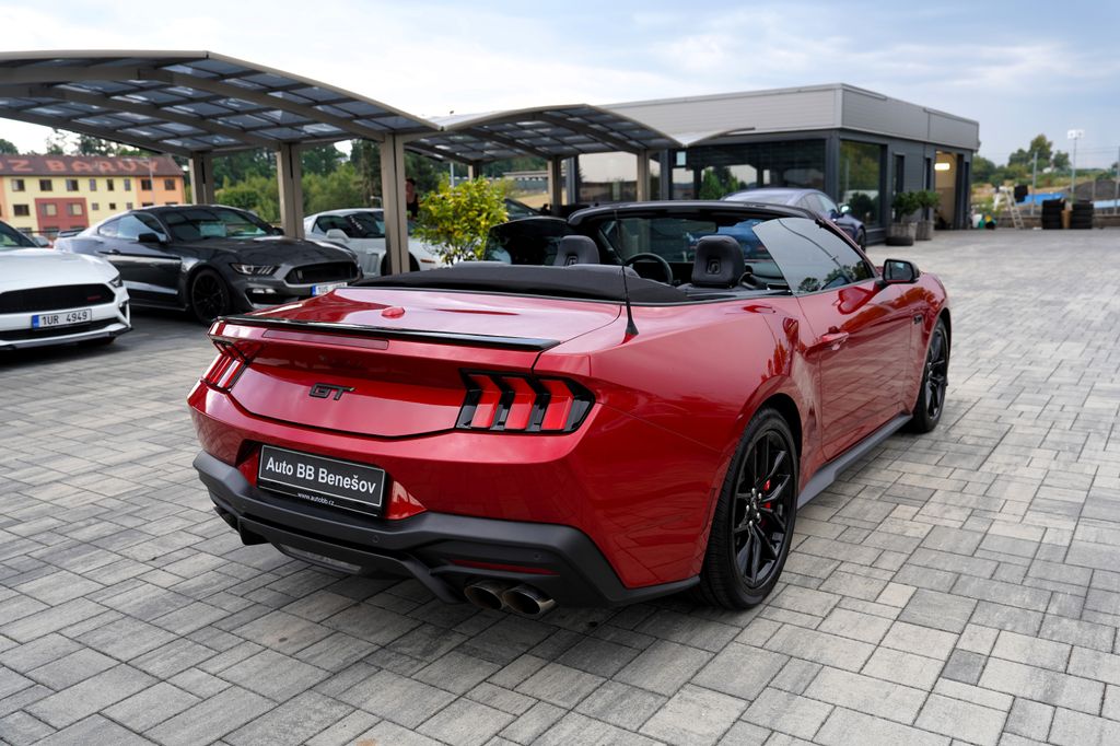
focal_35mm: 30
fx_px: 933
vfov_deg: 43.6
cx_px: 560
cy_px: 373
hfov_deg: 61.9
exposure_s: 1/60
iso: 100
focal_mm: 30
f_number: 4
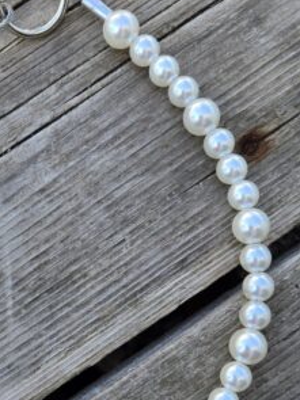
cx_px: 54
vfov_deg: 36.2
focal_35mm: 52
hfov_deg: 27.4
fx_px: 601
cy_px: 288
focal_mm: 5.4
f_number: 1.8
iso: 25
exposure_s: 1/180
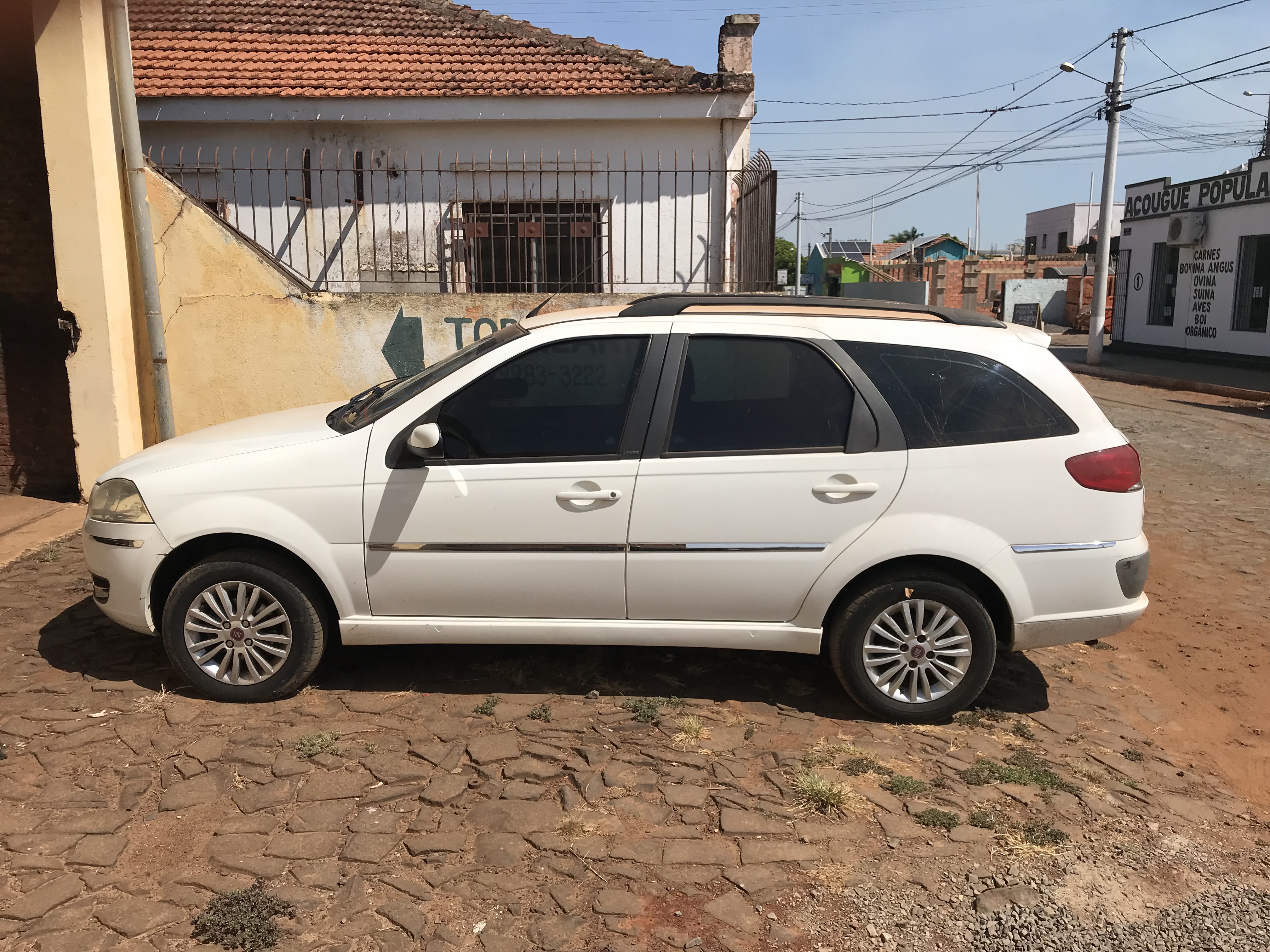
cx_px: 635
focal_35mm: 28
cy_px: 476
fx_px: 1027
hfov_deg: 63.4
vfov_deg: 49.7
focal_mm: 3.99
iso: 20
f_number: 1.8
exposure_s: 1/4808
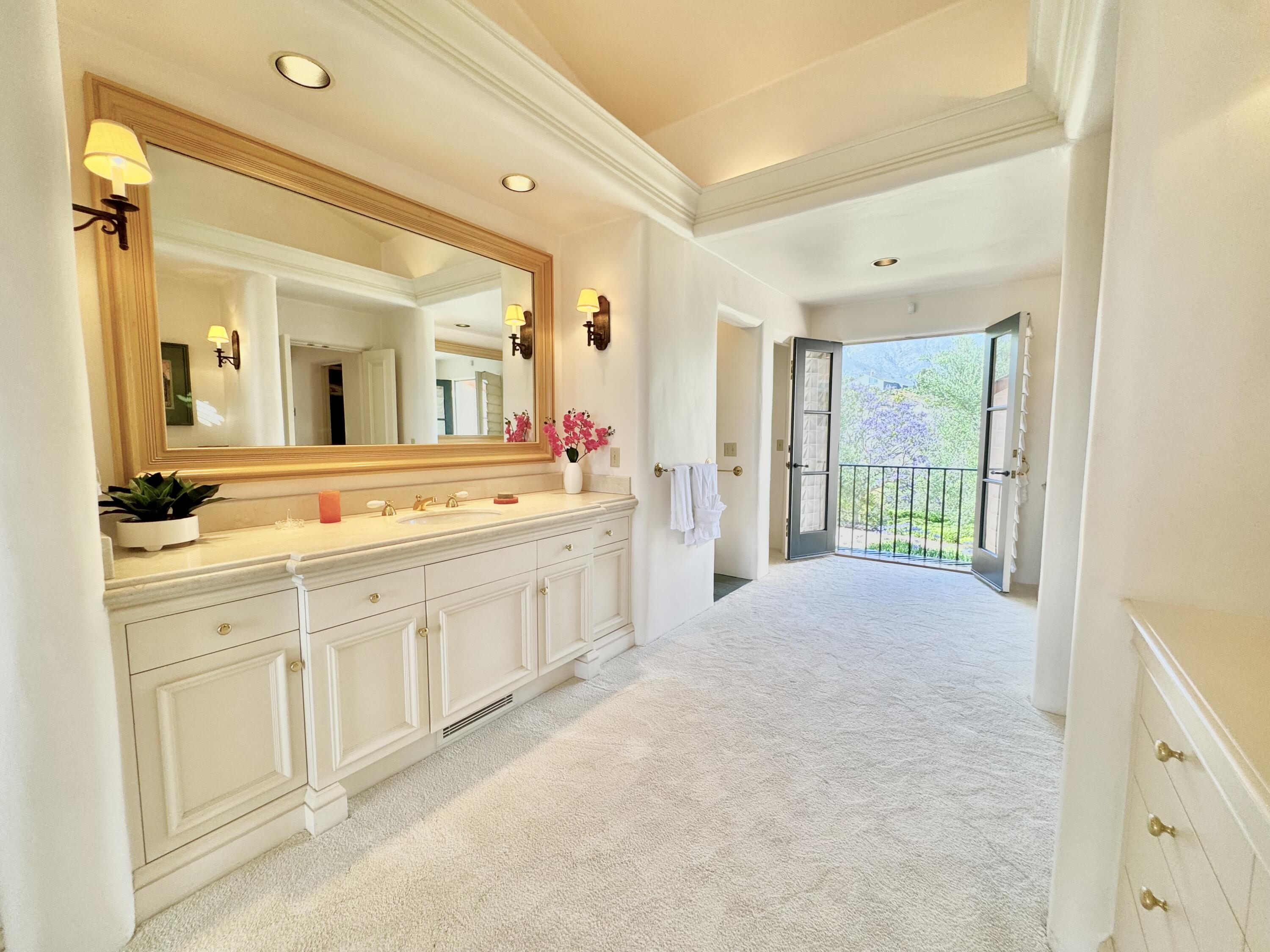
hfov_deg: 102.1
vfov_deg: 85.7
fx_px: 514
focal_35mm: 14
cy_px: 476
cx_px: 635
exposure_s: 1/120
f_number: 2.2
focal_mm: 2.22
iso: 40
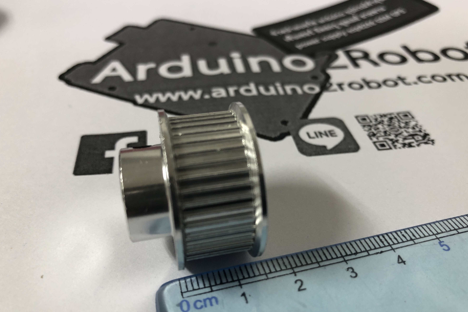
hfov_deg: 61.9
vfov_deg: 43.6
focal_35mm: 30
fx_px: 390
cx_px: 236
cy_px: 167
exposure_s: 1/17
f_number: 1.8
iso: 50
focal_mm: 3.99
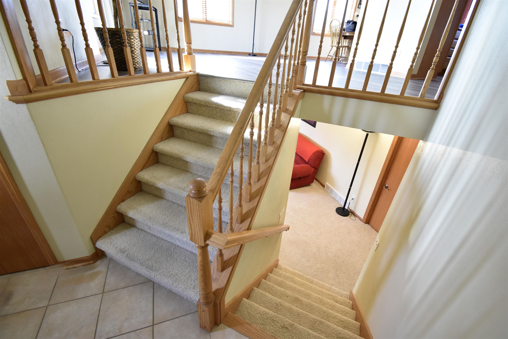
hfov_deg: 100.4
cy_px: 170
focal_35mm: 15
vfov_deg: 77.3
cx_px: 254
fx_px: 212
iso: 1250
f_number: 5
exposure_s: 1/30
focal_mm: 10
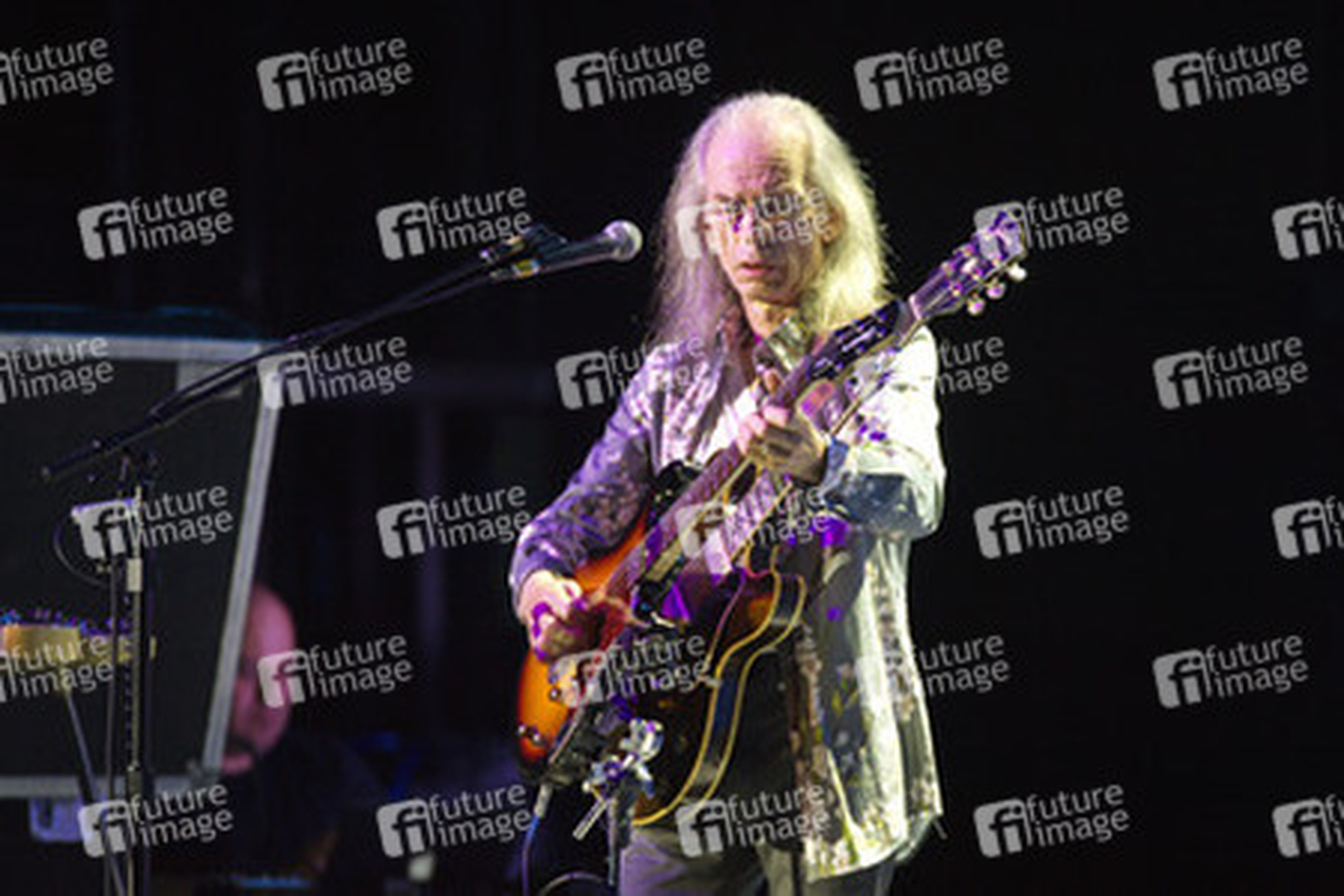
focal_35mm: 300
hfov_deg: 6.9
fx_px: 11199
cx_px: 672
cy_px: 448
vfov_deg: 4.6
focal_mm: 300
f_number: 2.8
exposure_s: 1/125
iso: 1600
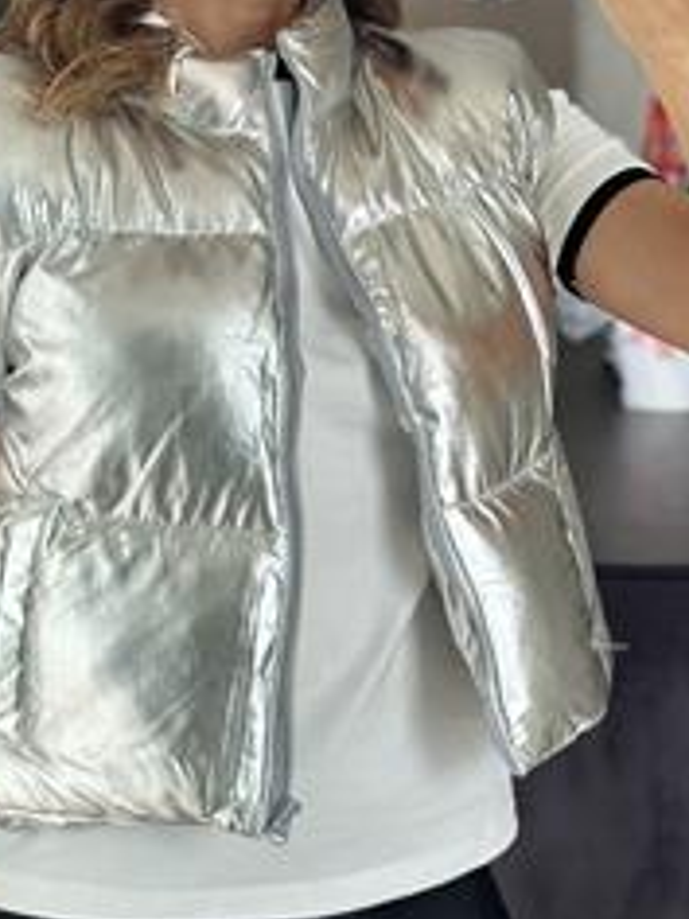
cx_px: 374
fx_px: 2733
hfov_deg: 14.4
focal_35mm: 103
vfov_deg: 19.0
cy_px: 327
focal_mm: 6.86
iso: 160
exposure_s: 1/60
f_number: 1.78
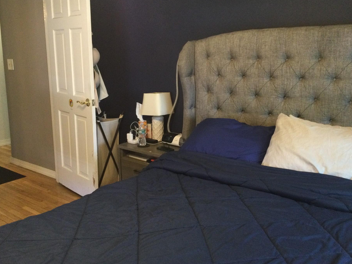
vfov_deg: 40.7
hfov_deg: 52.6
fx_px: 356
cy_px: 125
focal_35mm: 35
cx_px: 178
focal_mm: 3.3
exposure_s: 1/24
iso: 200
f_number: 2.4
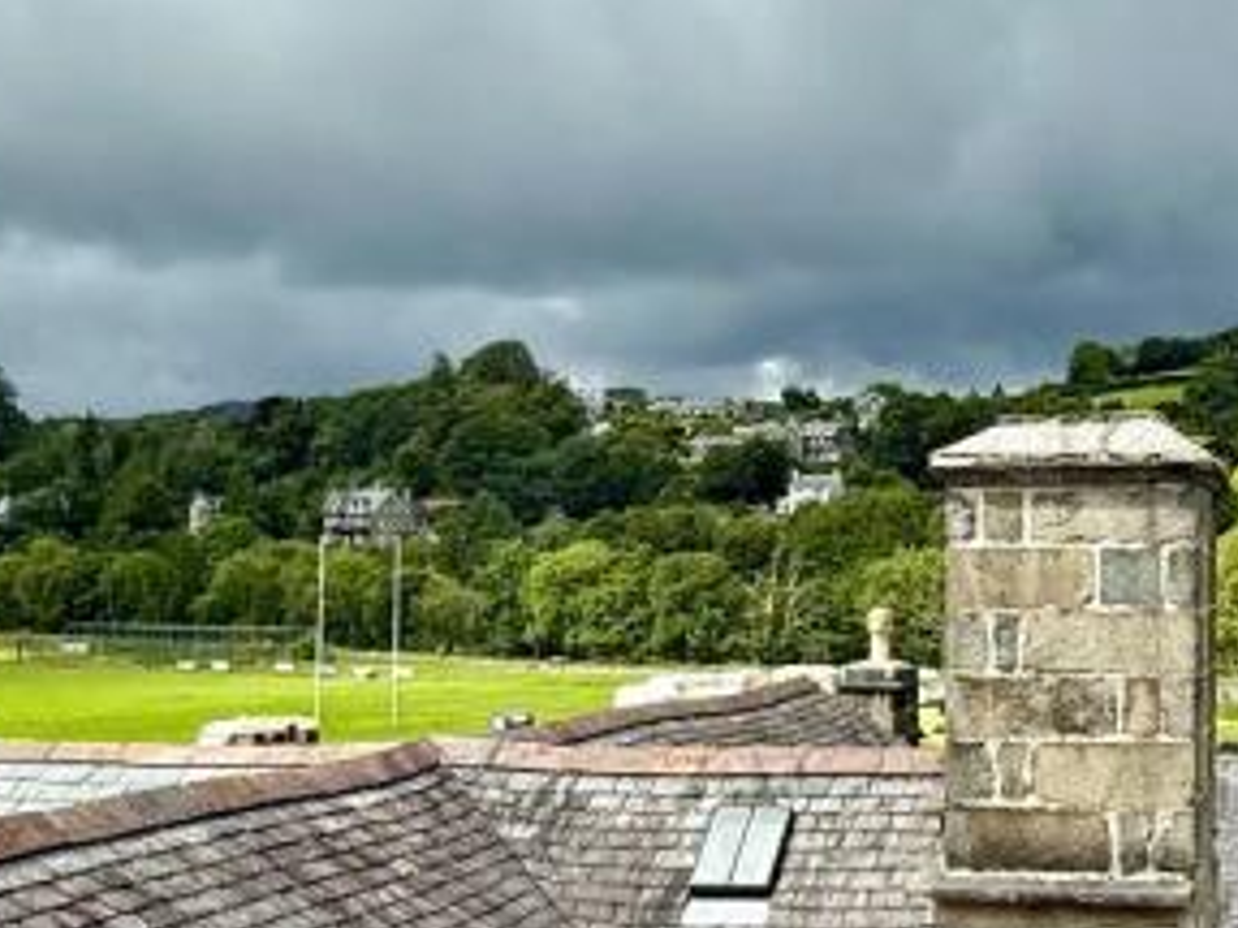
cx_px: 1040
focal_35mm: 50
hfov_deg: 36.5
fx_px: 1787
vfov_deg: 29.0
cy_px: 535
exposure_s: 1/1259
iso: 50
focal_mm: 2.22
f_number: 2.2
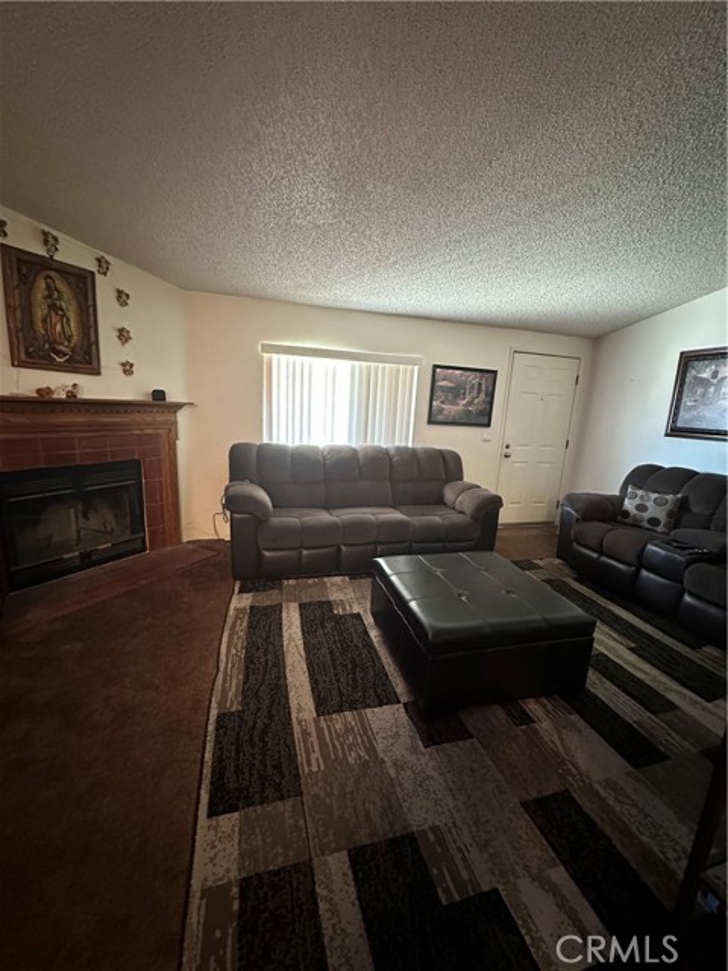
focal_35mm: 14
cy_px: 486
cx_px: 364
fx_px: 393
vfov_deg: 102.1
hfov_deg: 85.7
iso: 800
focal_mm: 2.22
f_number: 2.2
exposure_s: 1/30
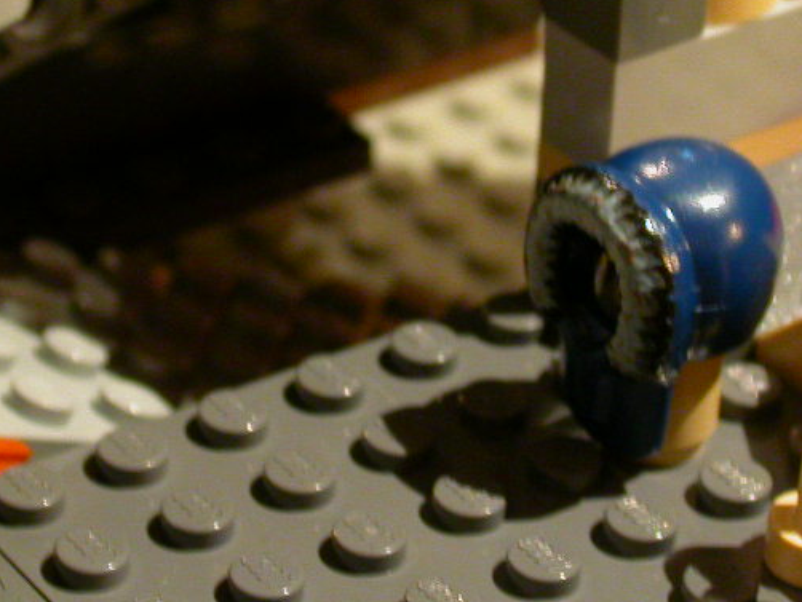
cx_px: 342
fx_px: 3686
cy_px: 104
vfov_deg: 9.3
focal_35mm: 159
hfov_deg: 12.4
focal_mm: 16.2
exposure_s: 1/3.9
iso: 208
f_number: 3.5
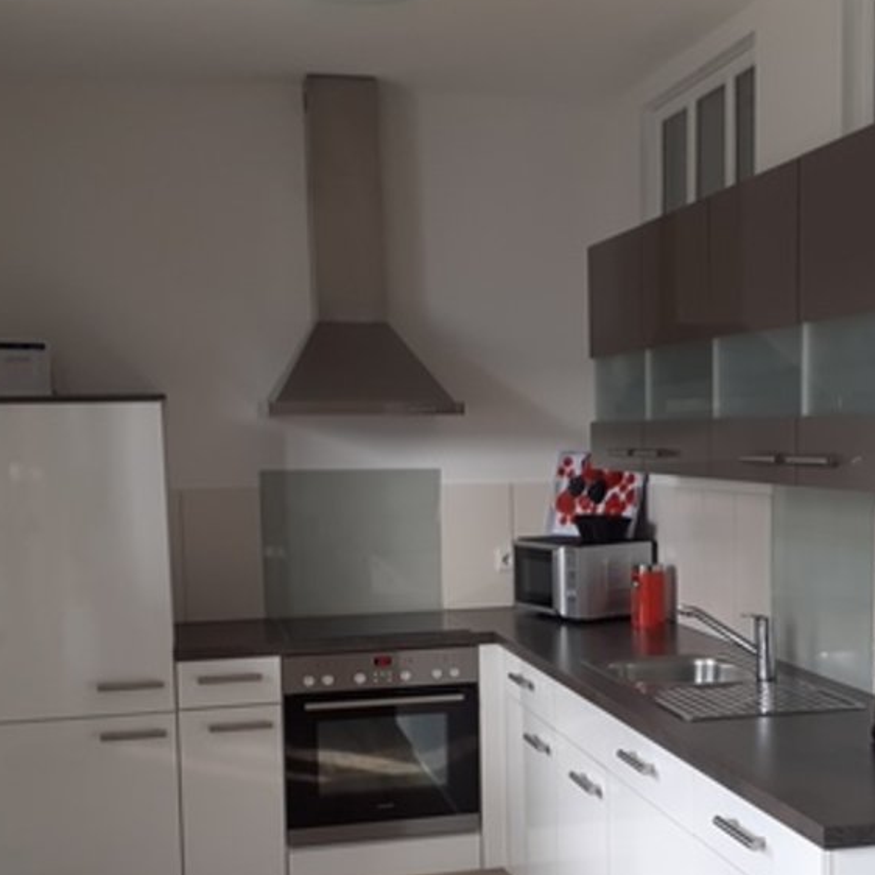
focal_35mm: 51
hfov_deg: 33.1
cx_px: 593
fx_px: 1458
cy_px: 565
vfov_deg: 33.2
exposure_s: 1/50
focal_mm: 3.6
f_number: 1.9
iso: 64
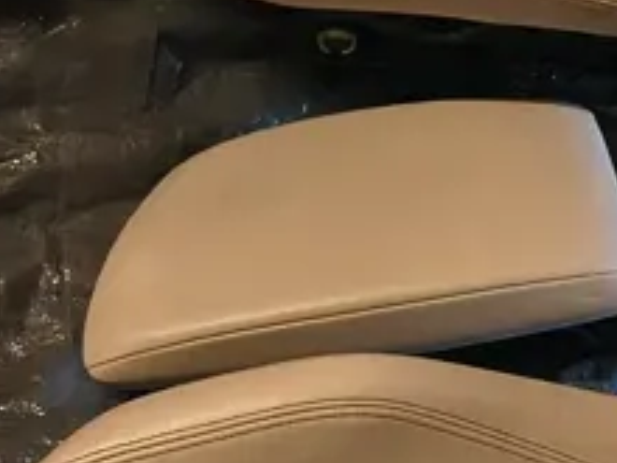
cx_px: 1184
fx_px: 1943
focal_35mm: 109
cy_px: 471
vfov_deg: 13.4
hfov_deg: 15.1
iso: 2133
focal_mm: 5.56
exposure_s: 1/33.3
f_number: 1.8
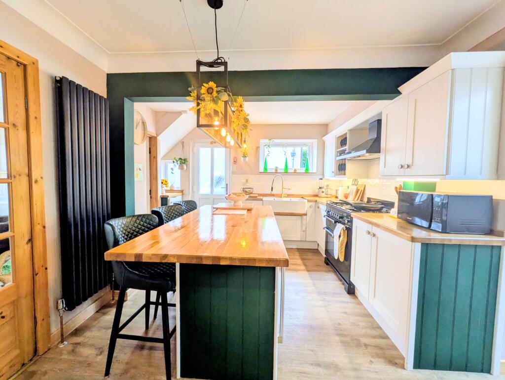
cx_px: 252
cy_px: 190
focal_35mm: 14
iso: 75
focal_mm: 1.83
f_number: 2.2
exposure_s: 1/100
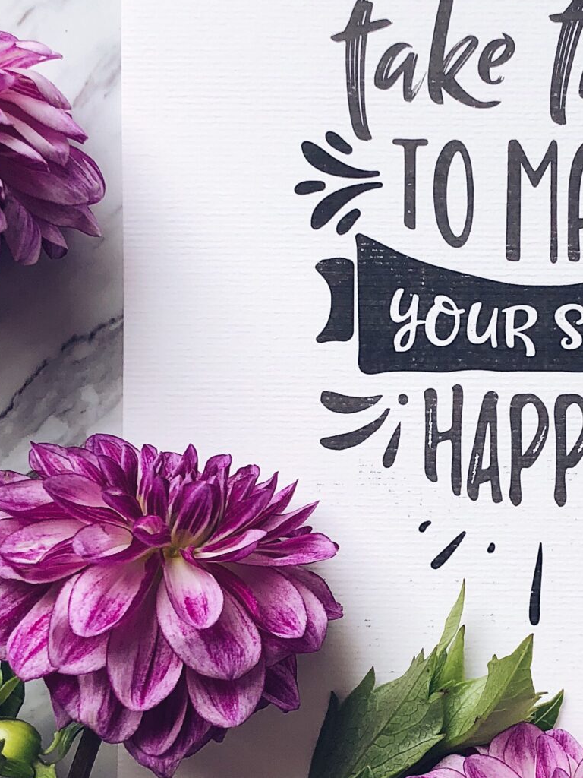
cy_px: 444
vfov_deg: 27.7
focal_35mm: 70
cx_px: 462
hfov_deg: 20.8
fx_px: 1572
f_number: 1.8
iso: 25
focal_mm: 3.99
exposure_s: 1/120
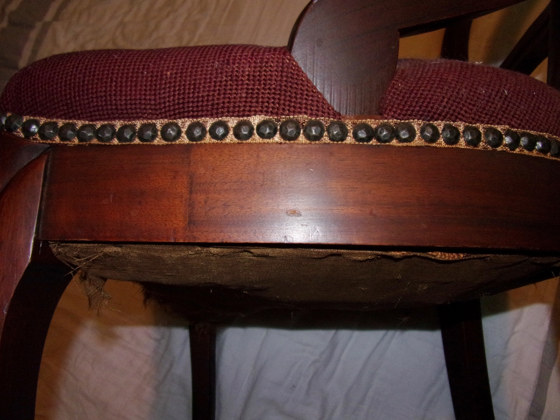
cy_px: 210
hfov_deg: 71.6
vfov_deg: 56.8
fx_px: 388
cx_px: 280
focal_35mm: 24
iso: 200
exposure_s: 1/34
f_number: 3.3
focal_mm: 4.3
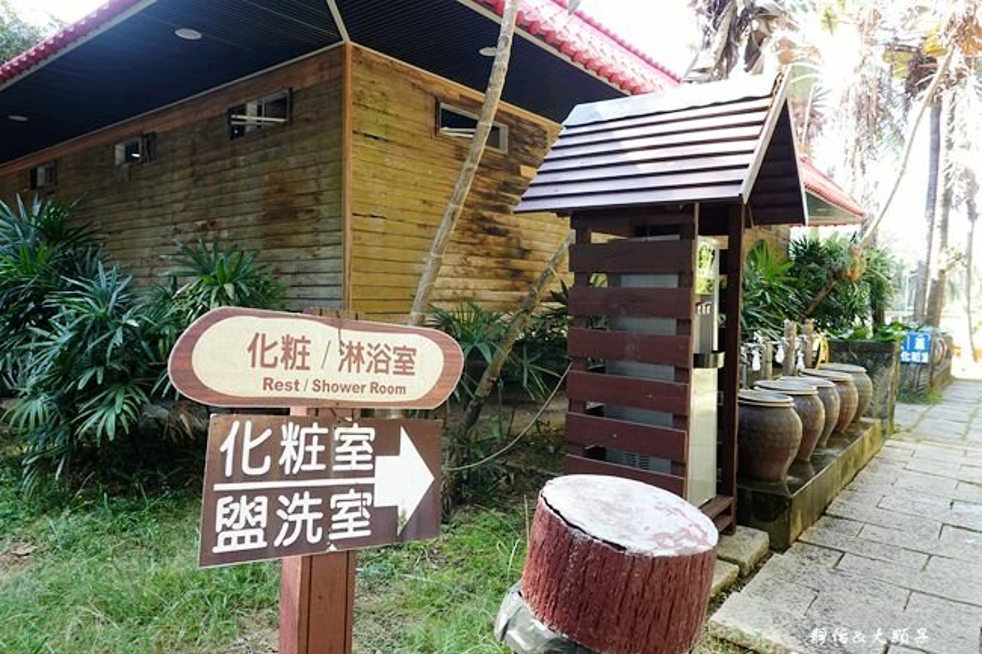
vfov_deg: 53.1
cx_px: 491
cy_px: 327
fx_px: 654
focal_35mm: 24
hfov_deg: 73.8
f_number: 2.8
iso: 125
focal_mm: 9
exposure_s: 1/80
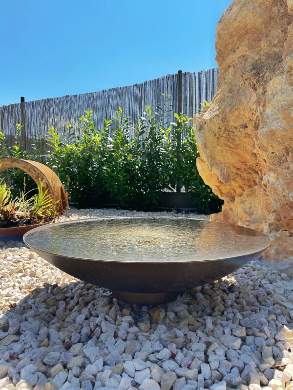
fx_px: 293
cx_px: 146
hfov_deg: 53.1
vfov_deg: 67.3
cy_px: 195
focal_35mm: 26
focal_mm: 4.2
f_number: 1.6
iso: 32
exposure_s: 1/2304
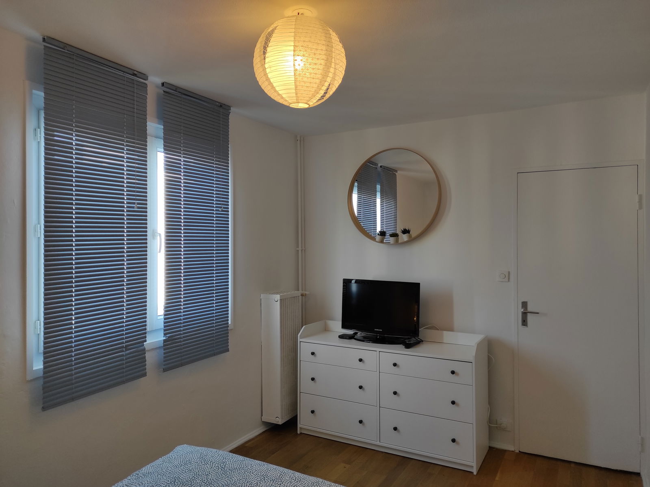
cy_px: 244
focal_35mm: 25
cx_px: 325
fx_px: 469
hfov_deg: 69.4
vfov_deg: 54.8
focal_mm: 5.43
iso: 152
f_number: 1.89
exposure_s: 1/100
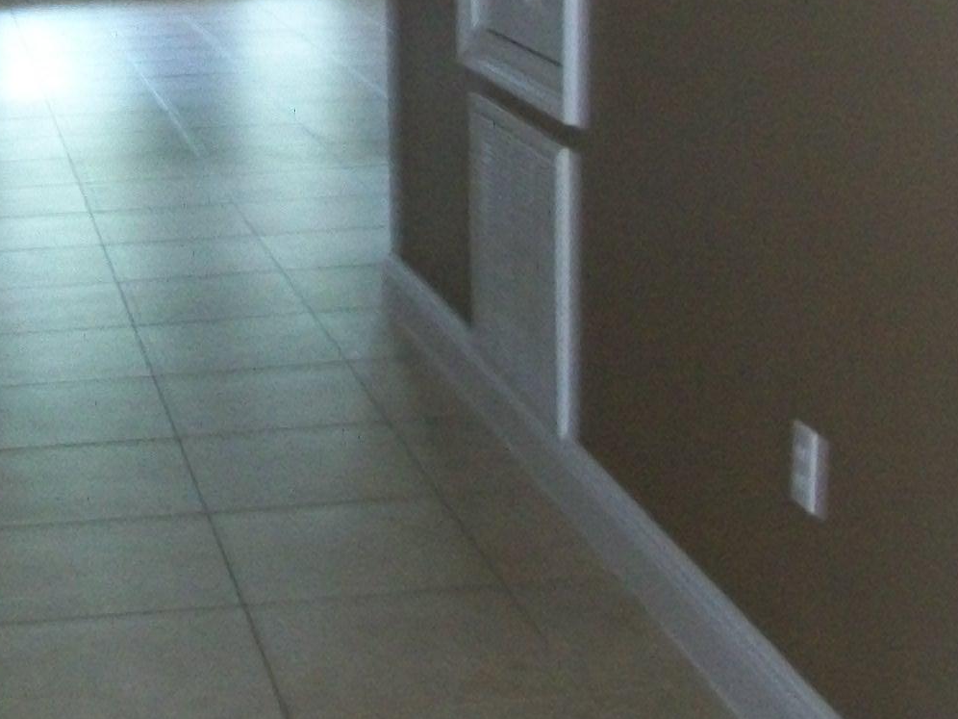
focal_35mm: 74
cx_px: 80
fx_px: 2048
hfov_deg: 25.4
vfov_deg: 19.7
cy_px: 174
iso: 200
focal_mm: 6
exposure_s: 1/8
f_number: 2.7
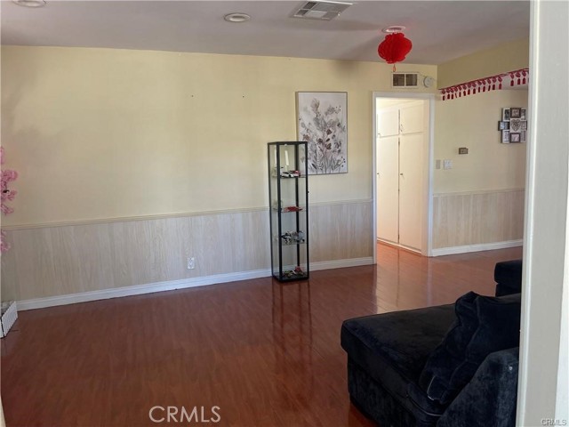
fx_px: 427
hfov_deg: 67.3
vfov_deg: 53.1
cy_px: 214
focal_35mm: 26
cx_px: 284
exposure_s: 1/60
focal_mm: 5.1
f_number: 1.6
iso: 250
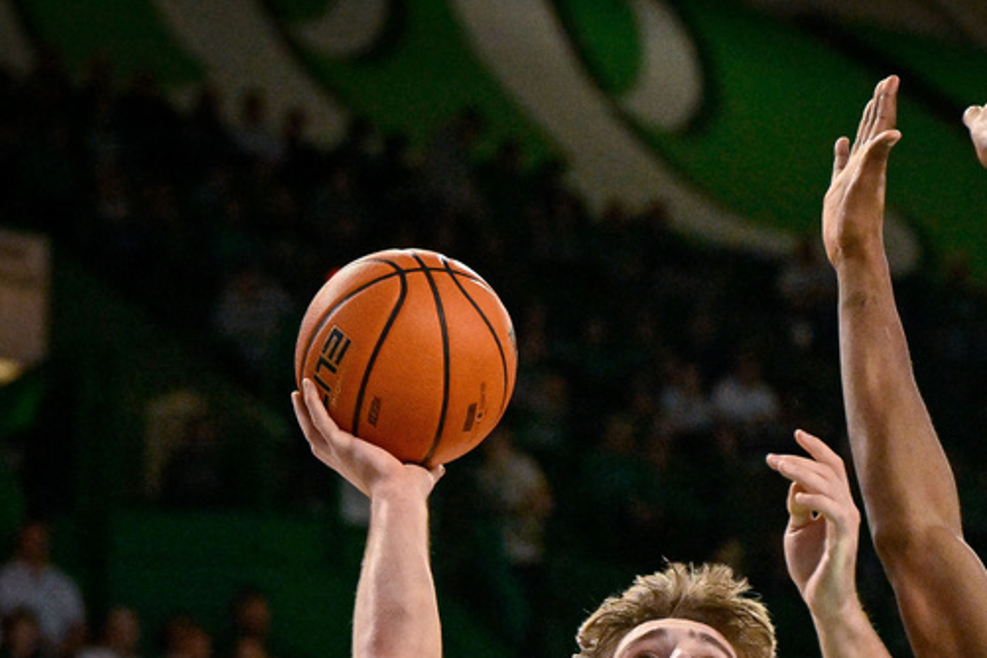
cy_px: 644
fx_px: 6442
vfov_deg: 5.8
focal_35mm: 235
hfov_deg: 8.7
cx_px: 798
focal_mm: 77
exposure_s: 1/5000
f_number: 2.8
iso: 3200
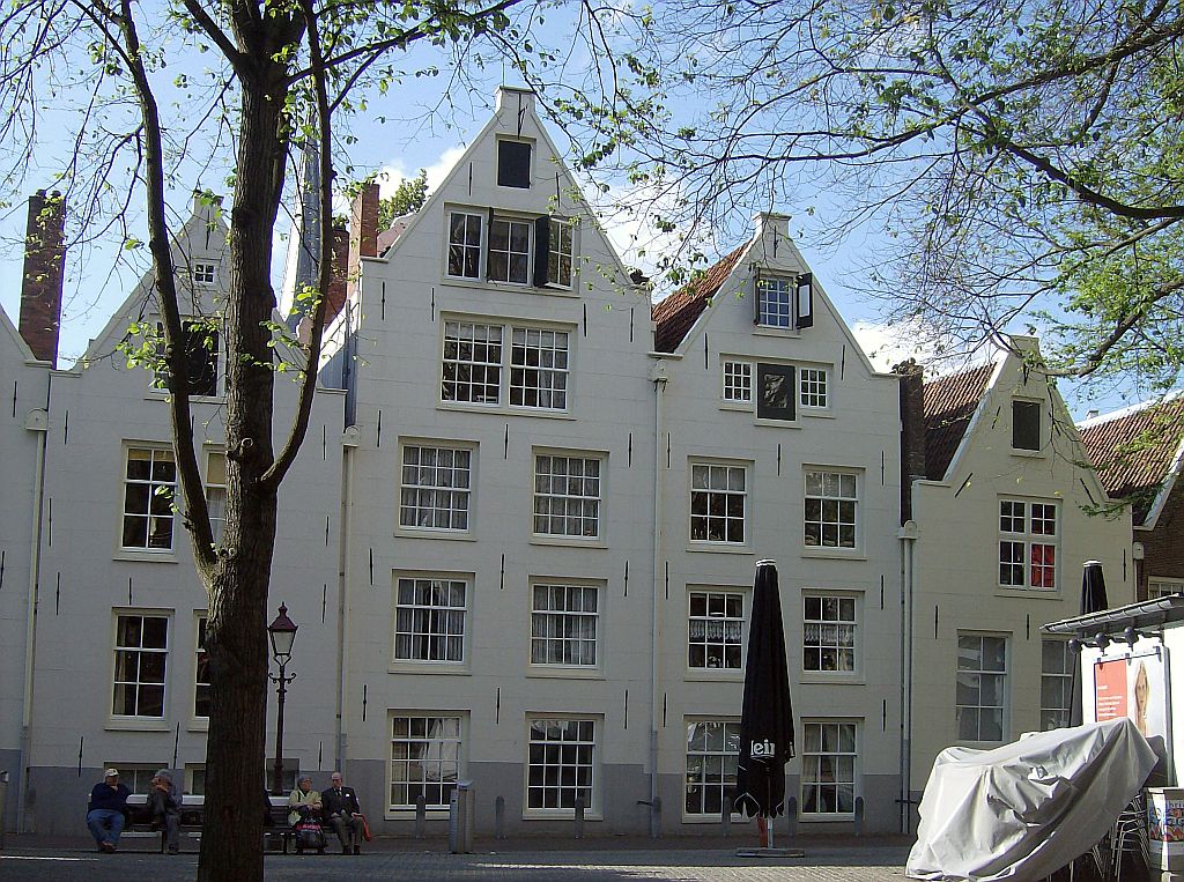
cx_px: 592
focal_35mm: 46
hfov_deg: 41.3
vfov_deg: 31.4
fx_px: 1570
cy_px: 441
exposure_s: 1/362
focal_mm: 7.7
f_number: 5.1
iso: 100
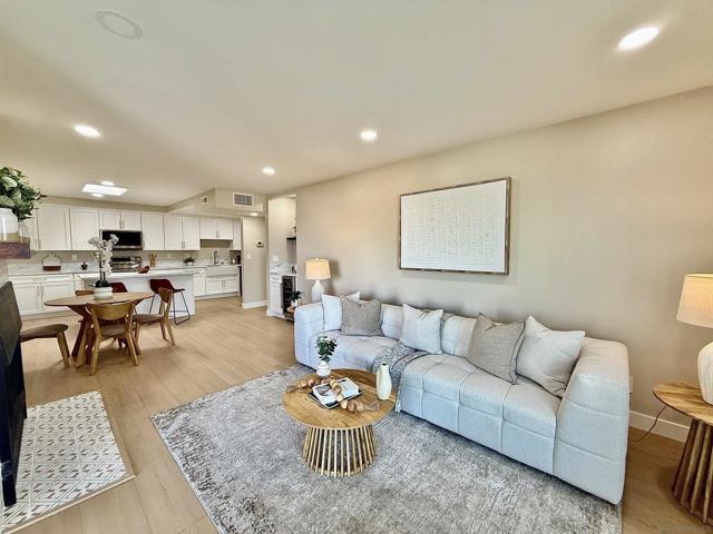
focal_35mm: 14
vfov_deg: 85.7
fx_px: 288
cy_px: 267
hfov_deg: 102.1
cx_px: 356
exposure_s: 1/120
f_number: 2.2
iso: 125
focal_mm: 2.22
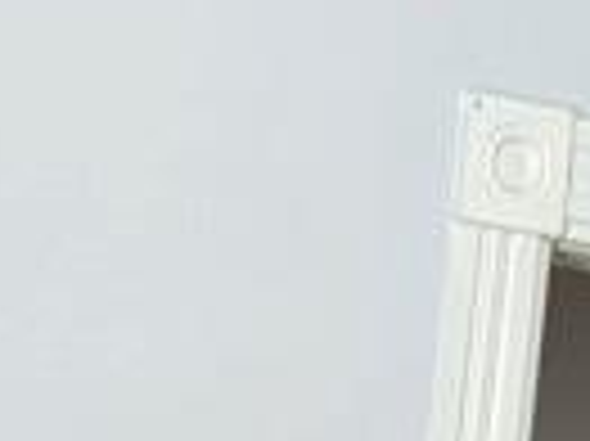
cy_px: 1458
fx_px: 3474
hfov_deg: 9.7
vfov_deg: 6.5
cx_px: 108
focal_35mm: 204
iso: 160
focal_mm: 5.96
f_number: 1.6
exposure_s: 1/60
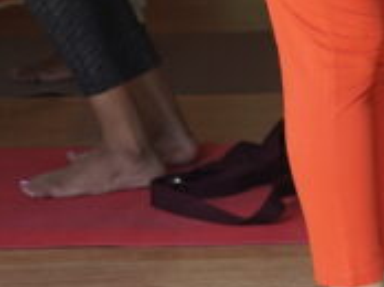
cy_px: -158
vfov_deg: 7.5
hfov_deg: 9.2
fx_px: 2160
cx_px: 900
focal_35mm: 195
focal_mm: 29
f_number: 4
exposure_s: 1/200
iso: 320
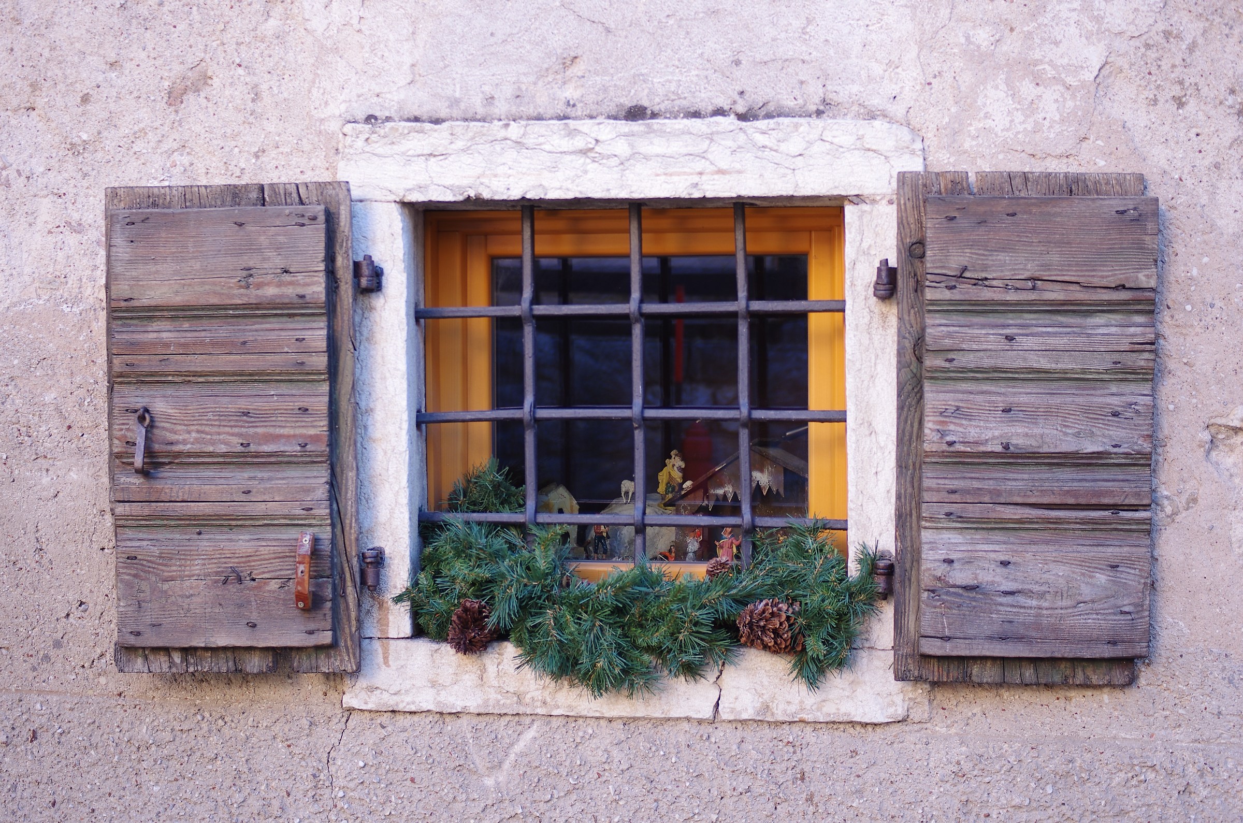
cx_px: 622
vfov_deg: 22.5
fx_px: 2067
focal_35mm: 60
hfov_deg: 33.5
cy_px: 412
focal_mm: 40
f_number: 2.8
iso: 100
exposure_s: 1/60
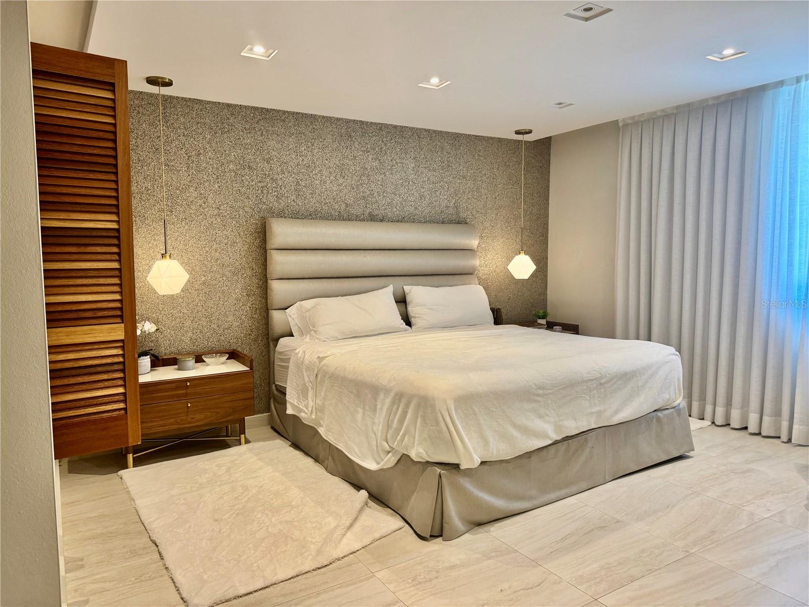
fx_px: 561
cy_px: 304
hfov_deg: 71.6
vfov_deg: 56.8
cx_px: 404
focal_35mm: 24
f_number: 1.78
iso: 160
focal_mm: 6.76
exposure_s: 1/120
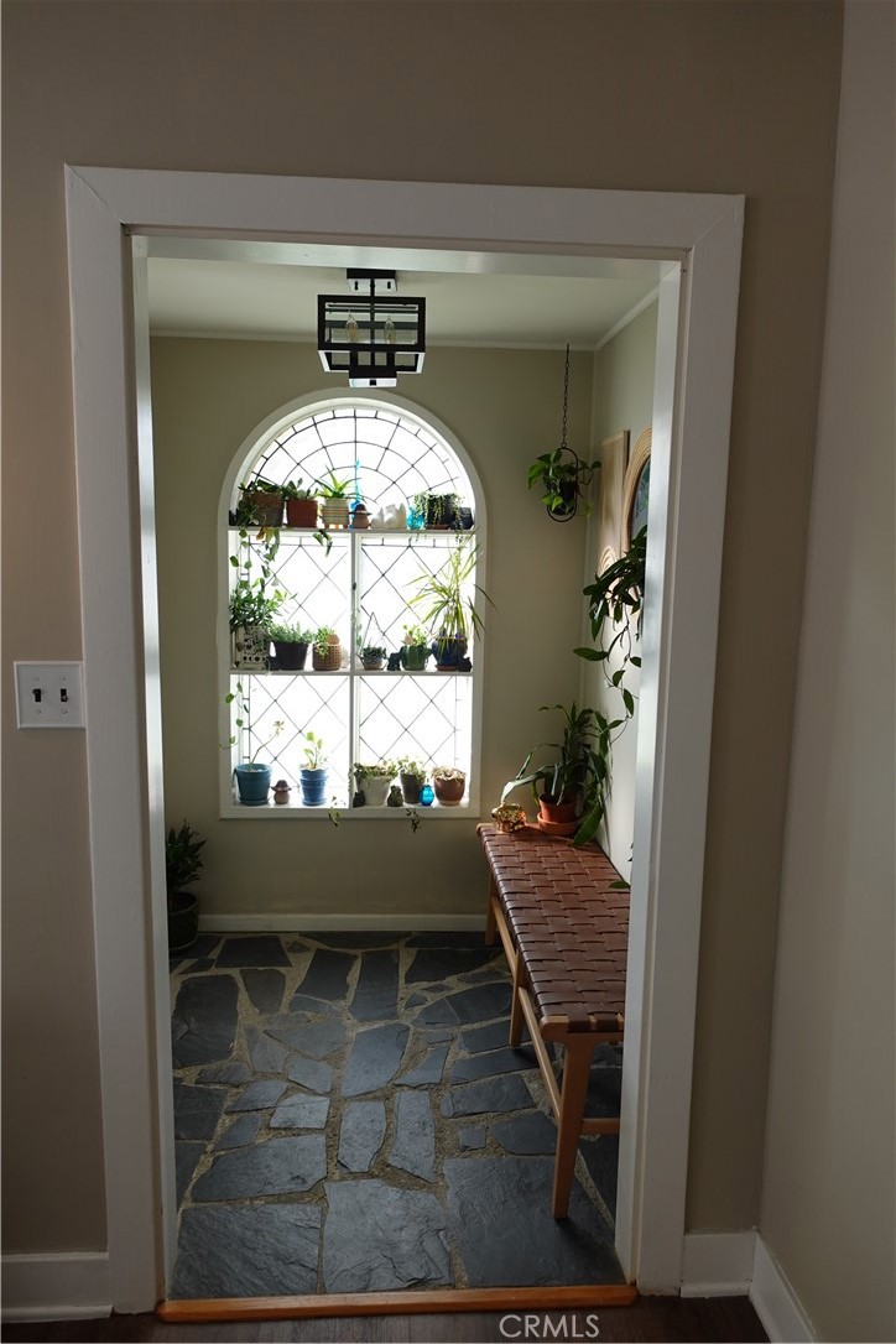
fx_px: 896
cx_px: 448
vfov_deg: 73.7
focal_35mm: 24
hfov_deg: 53.1
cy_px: 672
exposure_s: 1/80
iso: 125
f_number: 3.2
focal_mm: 9.4
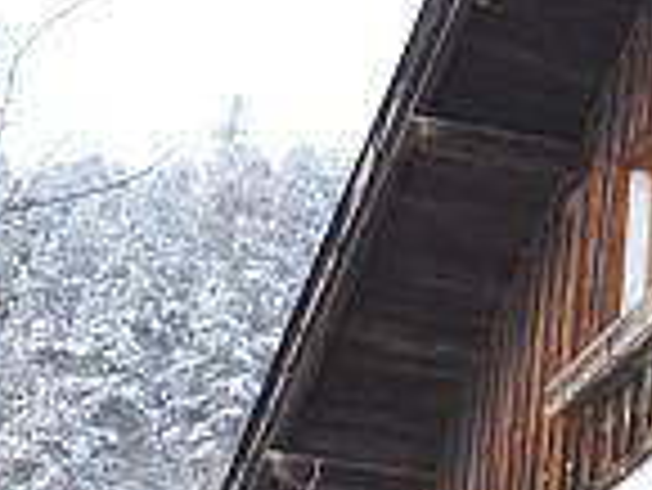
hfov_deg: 8.8
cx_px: 1731
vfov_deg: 7.3
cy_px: 906
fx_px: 3714
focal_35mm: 197
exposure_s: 1/200
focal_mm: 29
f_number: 7.1
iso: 800
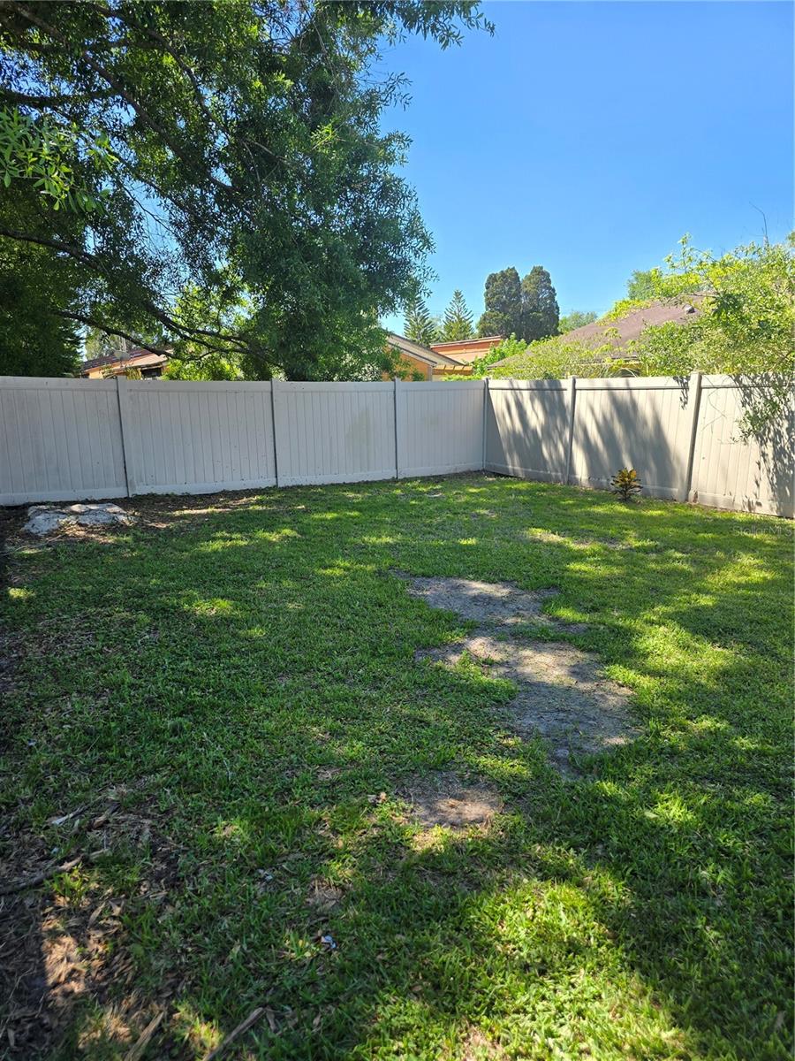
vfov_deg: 73.9
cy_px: 530
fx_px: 704
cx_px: 398
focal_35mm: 23
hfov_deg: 58.9
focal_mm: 6.3
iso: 12
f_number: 1.7
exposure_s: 1/361
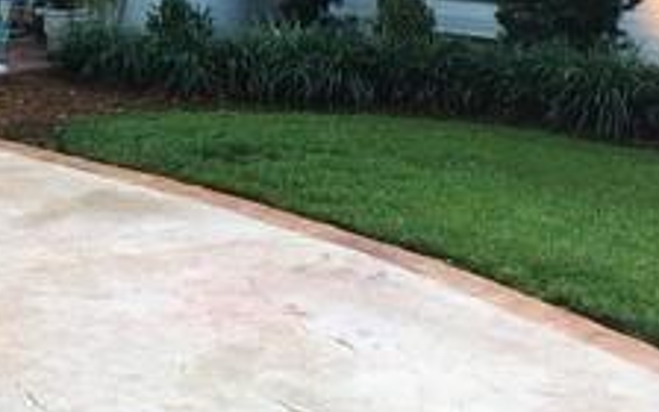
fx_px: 1580
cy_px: -121
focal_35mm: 88
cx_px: 118
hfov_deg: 23.2
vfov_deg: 14.3
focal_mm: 4.15
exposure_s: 1/40
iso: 25
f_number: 2.2
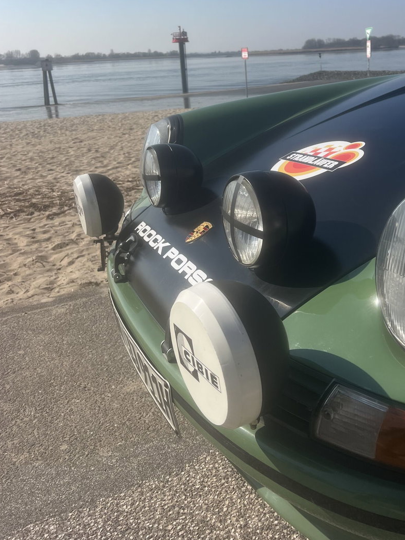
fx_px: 530
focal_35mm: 34
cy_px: 191
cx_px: 251
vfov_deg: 53.2
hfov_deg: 41.5
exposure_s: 1/5587
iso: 50
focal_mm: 5.7
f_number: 1.5
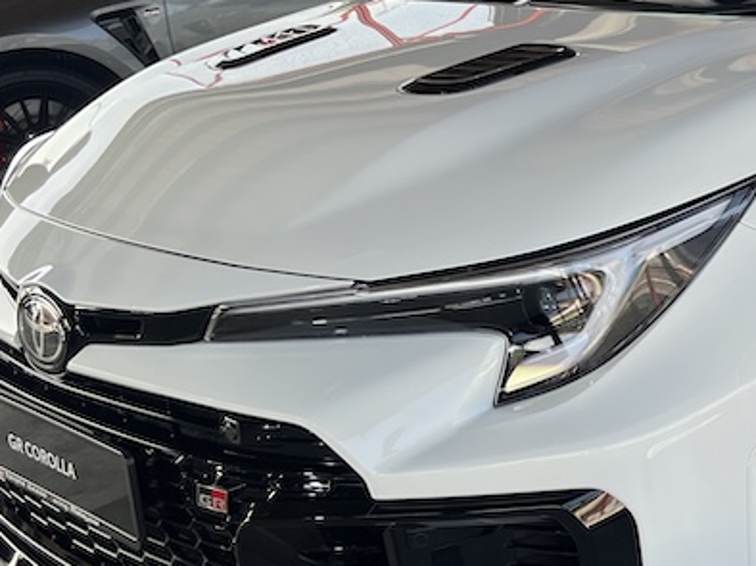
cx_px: 752
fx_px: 1441
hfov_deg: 27.7
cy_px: 242
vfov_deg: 22.2
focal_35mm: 66
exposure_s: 1/628
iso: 50
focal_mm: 5.7
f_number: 1.5
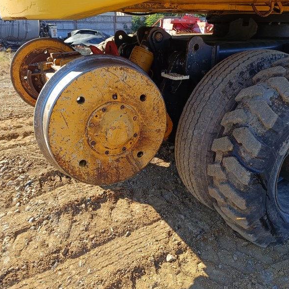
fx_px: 274
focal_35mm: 29
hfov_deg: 55.6
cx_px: 157
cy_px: 147
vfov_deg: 55.6
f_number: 1.88
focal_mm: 5.59
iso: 52
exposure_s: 1/266
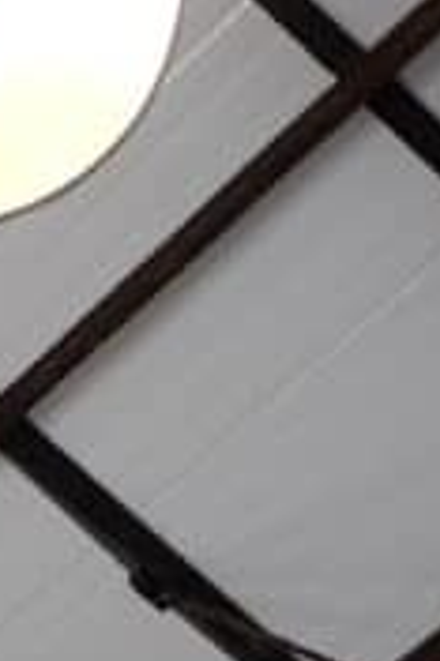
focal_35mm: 157
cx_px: -778
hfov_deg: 7.8
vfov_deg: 12.4
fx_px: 2884
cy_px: 1035
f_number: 2.2
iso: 200
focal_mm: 18
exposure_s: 1/125
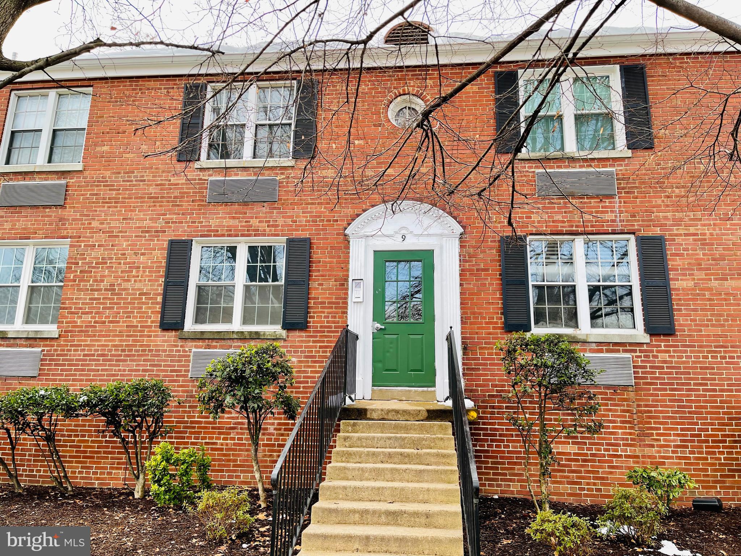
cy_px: 278
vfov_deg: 53.1
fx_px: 557
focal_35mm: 26
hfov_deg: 67.3
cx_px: 370
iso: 32
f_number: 1.6
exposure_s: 1/341
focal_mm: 5.1
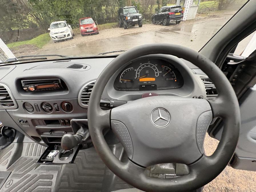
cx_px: 128
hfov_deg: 102.1
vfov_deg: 85.7
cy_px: 96
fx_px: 104
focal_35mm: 14
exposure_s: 1/60
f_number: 2.2
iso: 250
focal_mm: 2.22
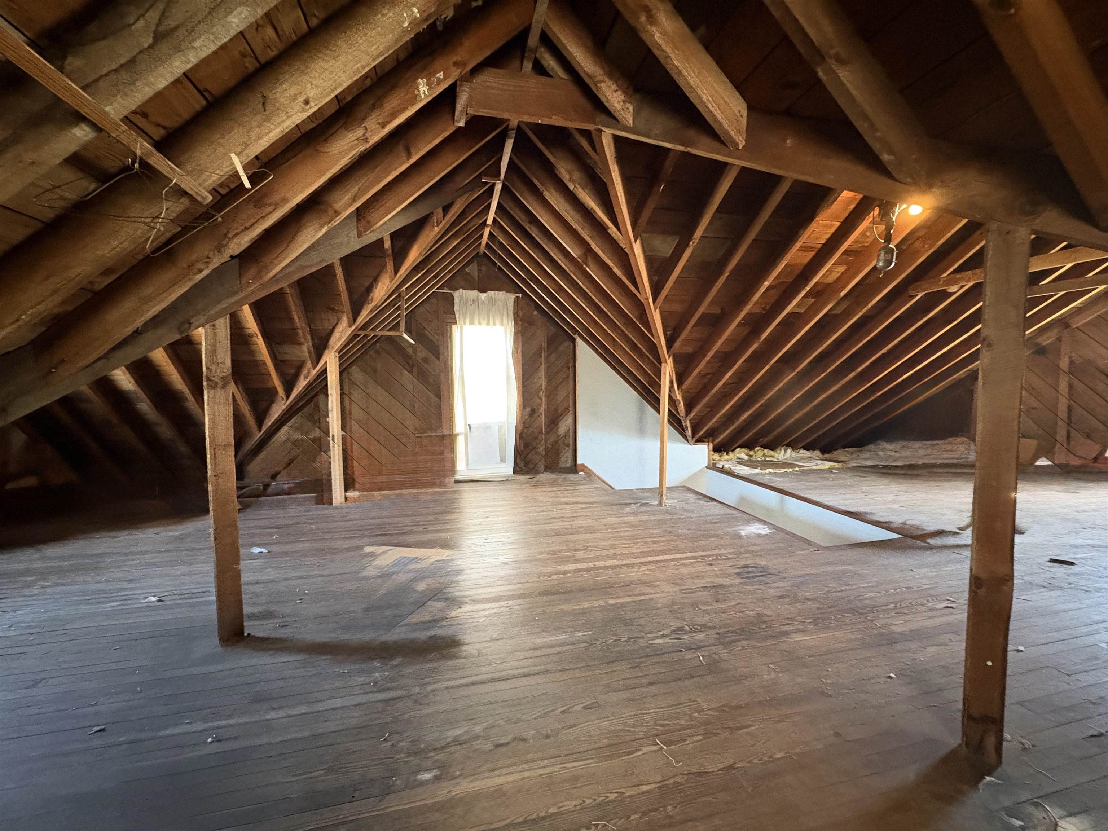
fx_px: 448
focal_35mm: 14
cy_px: 416
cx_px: 554
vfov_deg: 85.7
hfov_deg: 102.1
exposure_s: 1/40
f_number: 2.2
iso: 800
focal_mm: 2.22
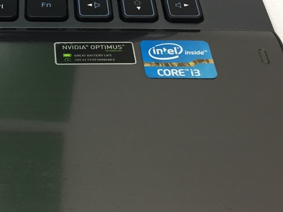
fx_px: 629
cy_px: 16
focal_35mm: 77
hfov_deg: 24.5
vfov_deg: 18.8
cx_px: 23
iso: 160
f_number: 2.2
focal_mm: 4.15
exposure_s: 1/33
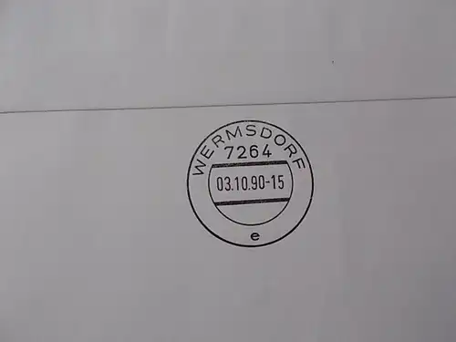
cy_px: 171
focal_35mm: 26
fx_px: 343
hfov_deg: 67.3
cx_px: 228
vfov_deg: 53.1
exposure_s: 1/25
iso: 100
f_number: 3.2
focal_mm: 4.6
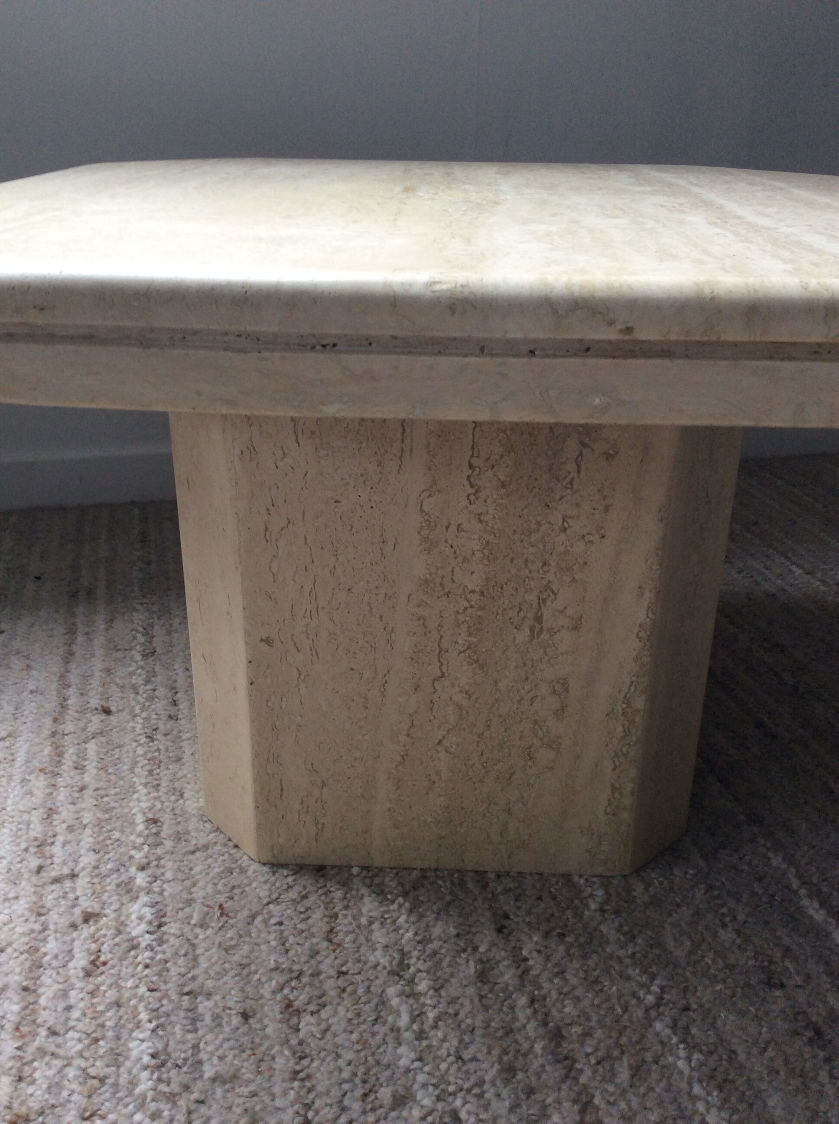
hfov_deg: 44.1
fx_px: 1037
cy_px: 562
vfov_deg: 56.9
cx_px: 420
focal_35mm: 32
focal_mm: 3.3
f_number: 2.4
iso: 64
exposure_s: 1/25
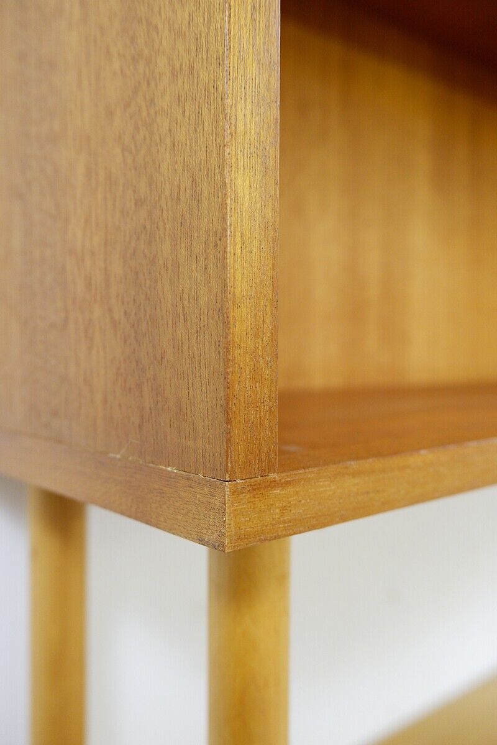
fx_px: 621
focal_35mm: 30
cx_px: 248
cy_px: 372
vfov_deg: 61.9
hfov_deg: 43.6
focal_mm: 20.9
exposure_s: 1/30
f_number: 4.2
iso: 1250
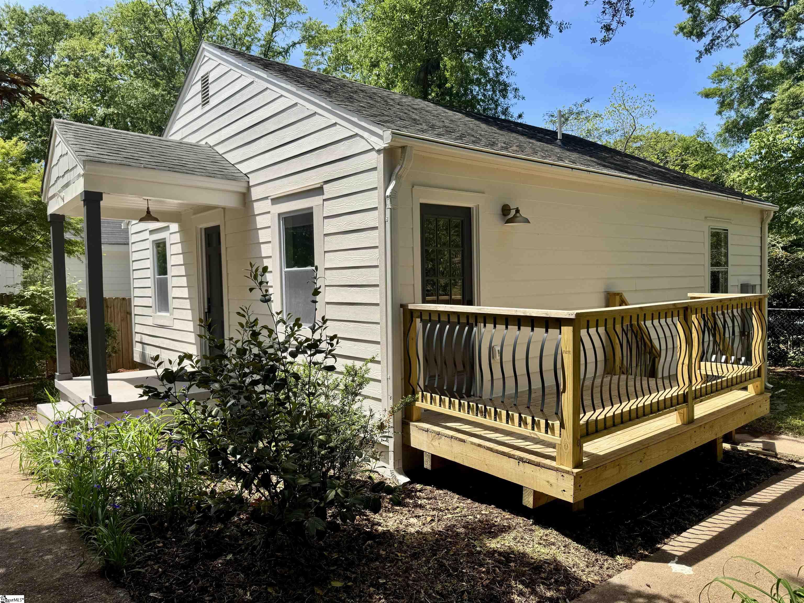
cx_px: 402
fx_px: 557
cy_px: 302
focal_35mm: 24
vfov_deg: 56.8
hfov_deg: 71.6
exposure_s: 1/2604
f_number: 1.78
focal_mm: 6.76
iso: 80
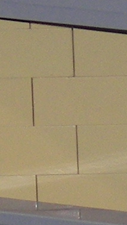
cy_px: 195
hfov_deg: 0.8
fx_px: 9213
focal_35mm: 1541
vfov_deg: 1.4
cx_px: 339
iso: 64
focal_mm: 28.8
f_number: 3.6
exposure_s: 1/50
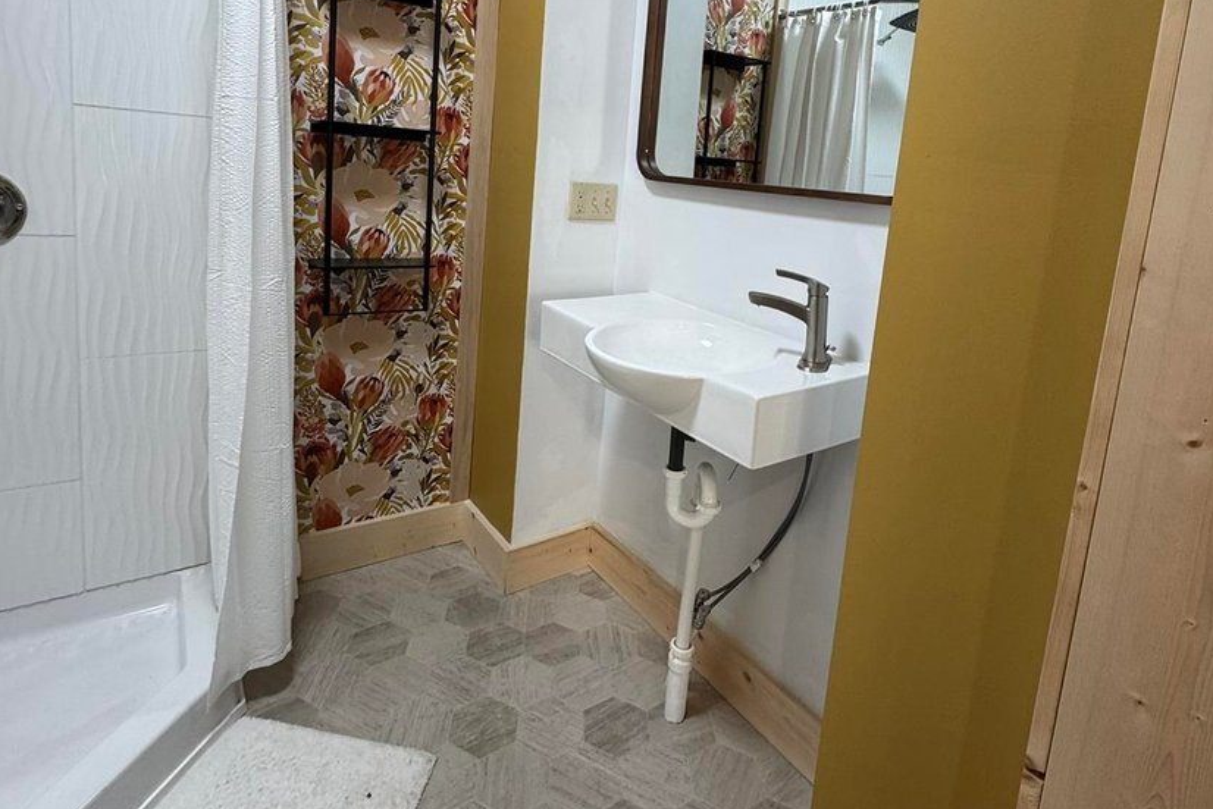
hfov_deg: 84.0
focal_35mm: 20
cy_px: 262
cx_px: 610
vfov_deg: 60.3
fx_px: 674
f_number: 2.2
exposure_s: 1/60
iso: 160
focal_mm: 2.22
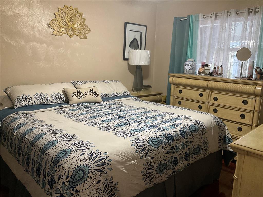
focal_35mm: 29
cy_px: 98
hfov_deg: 61.7
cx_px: 132
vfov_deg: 48.2
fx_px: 220
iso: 200
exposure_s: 1/60
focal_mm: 3
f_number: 1.8
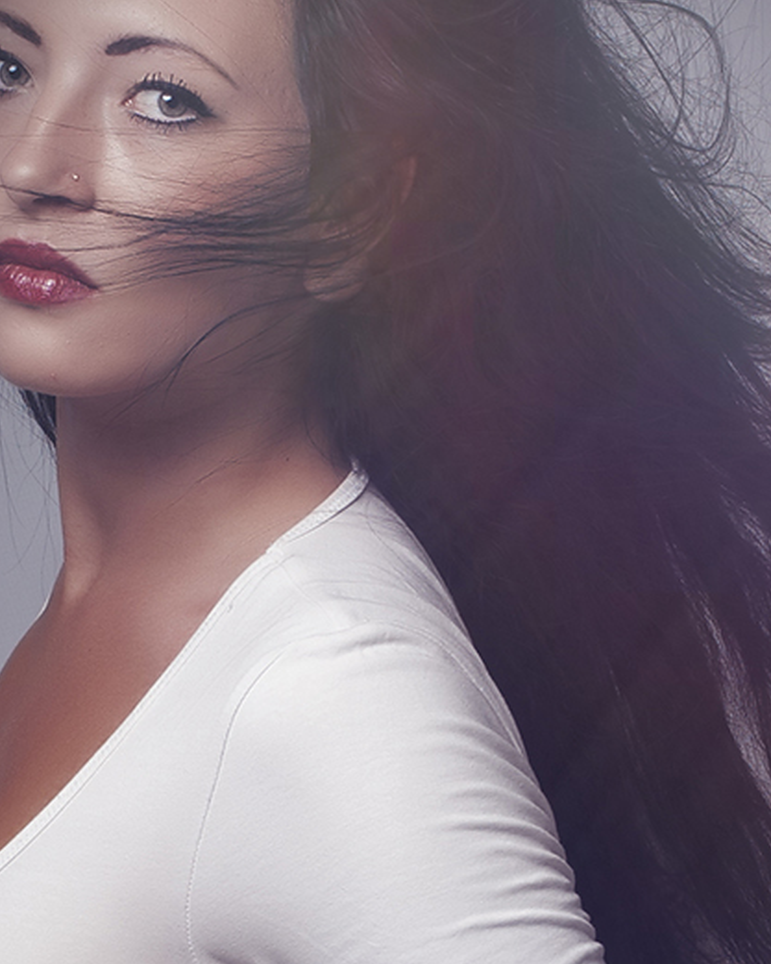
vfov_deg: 8.8
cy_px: 1147
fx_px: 6159
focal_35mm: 216
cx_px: 473
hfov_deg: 7.2
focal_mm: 50
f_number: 13
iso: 200
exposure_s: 1/500
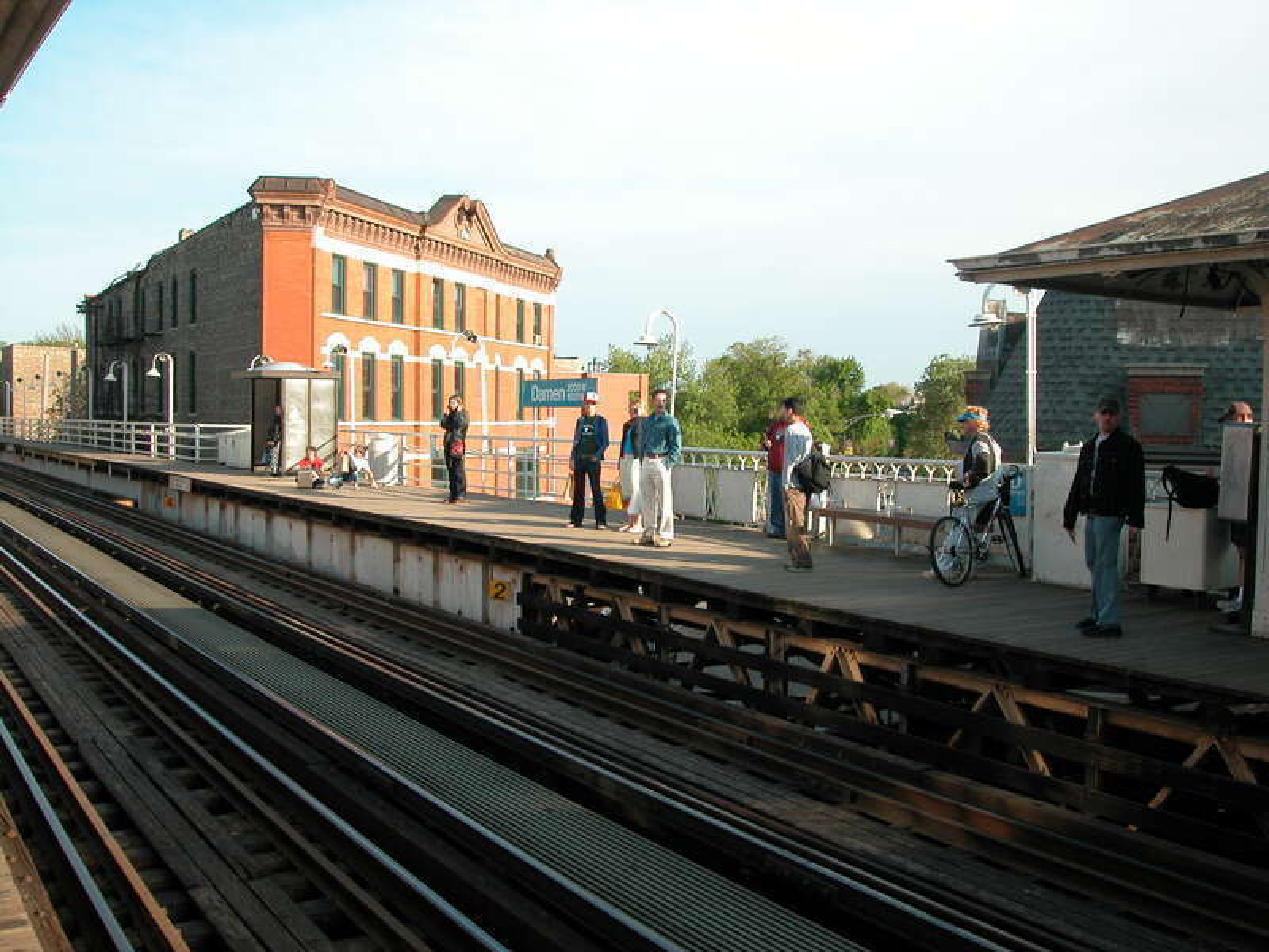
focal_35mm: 35
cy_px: 476
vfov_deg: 40.7
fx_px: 1283
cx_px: 634
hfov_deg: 52.6
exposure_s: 1/262
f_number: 4.8
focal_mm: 9
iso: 100
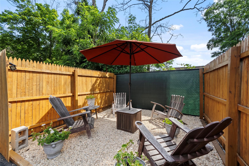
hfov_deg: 100.4
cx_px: 124
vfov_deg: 77.3
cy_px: 83
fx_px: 104
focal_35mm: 15
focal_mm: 15
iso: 400
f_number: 8
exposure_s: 1/60
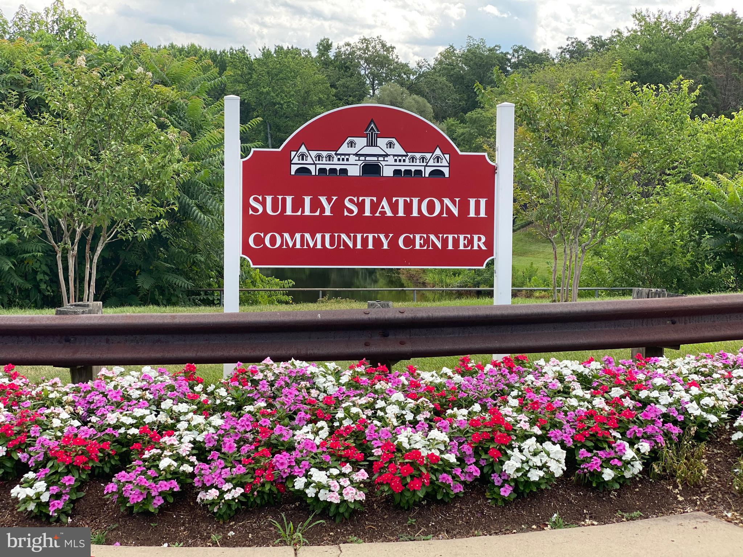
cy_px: 278
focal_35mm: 52
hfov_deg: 36.8
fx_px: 1116
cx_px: 372
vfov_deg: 28.0
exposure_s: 1/340
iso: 20
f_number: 2
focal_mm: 6
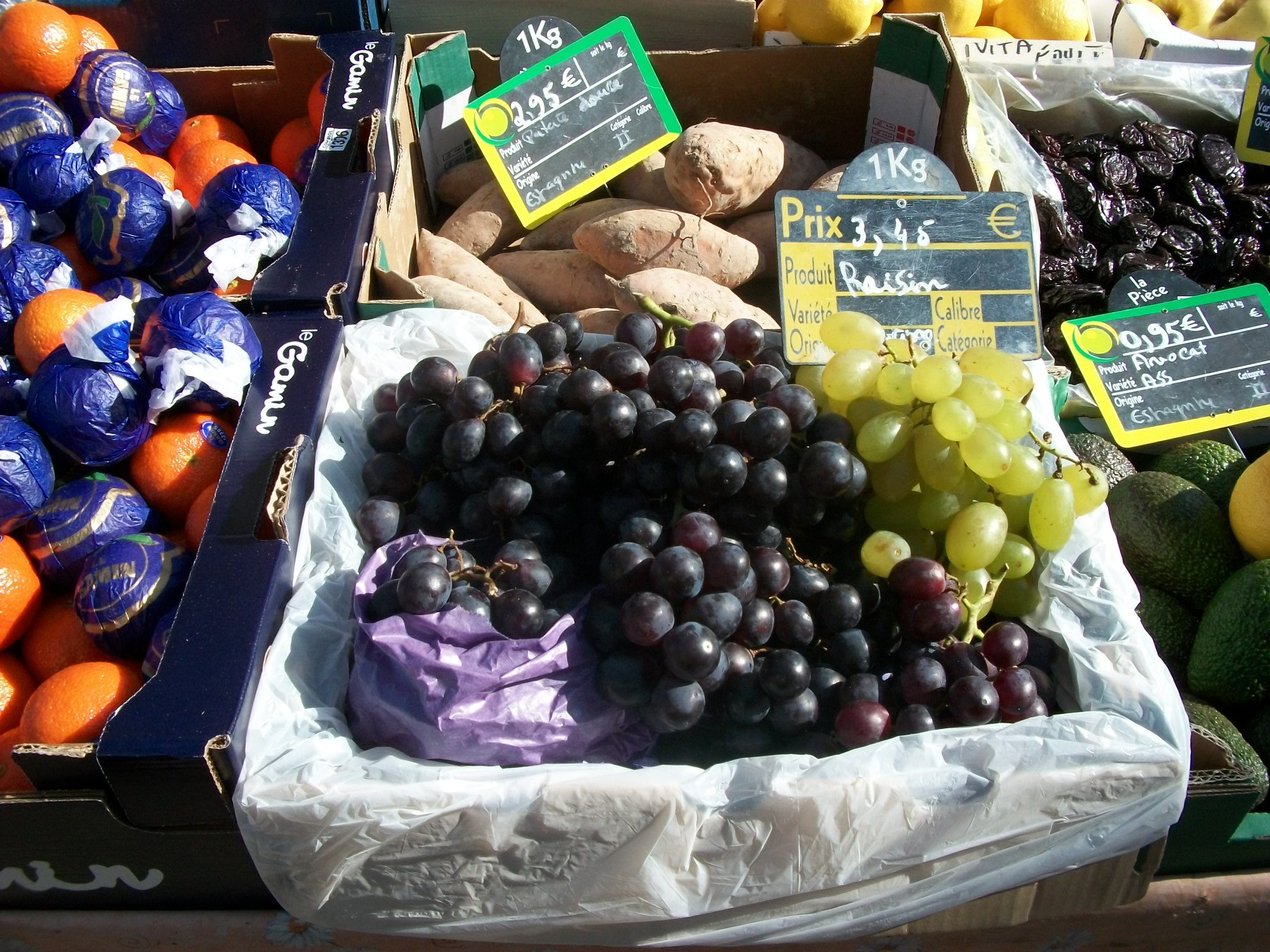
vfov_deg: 44.2
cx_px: 635
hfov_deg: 56.8
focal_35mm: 32
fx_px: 1174
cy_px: 476
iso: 80
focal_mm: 5.7
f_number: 5.5
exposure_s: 1/250
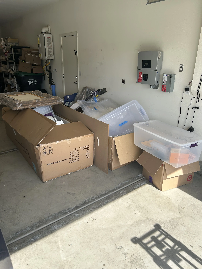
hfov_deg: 53.1
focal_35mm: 26
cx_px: 101
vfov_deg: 67.3
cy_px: 134
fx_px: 202
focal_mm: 5.7
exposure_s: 1/1344
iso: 50
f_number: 1.5
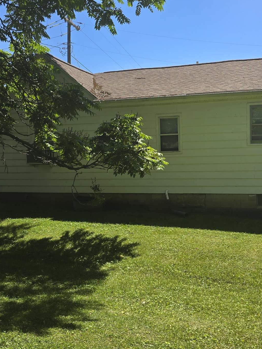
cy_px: 161
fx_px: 394
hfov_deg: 36.6
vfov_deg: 47.8
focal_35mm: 39
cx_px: 166
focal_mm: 6.3
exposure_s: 1/606
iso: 12
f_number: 1.7
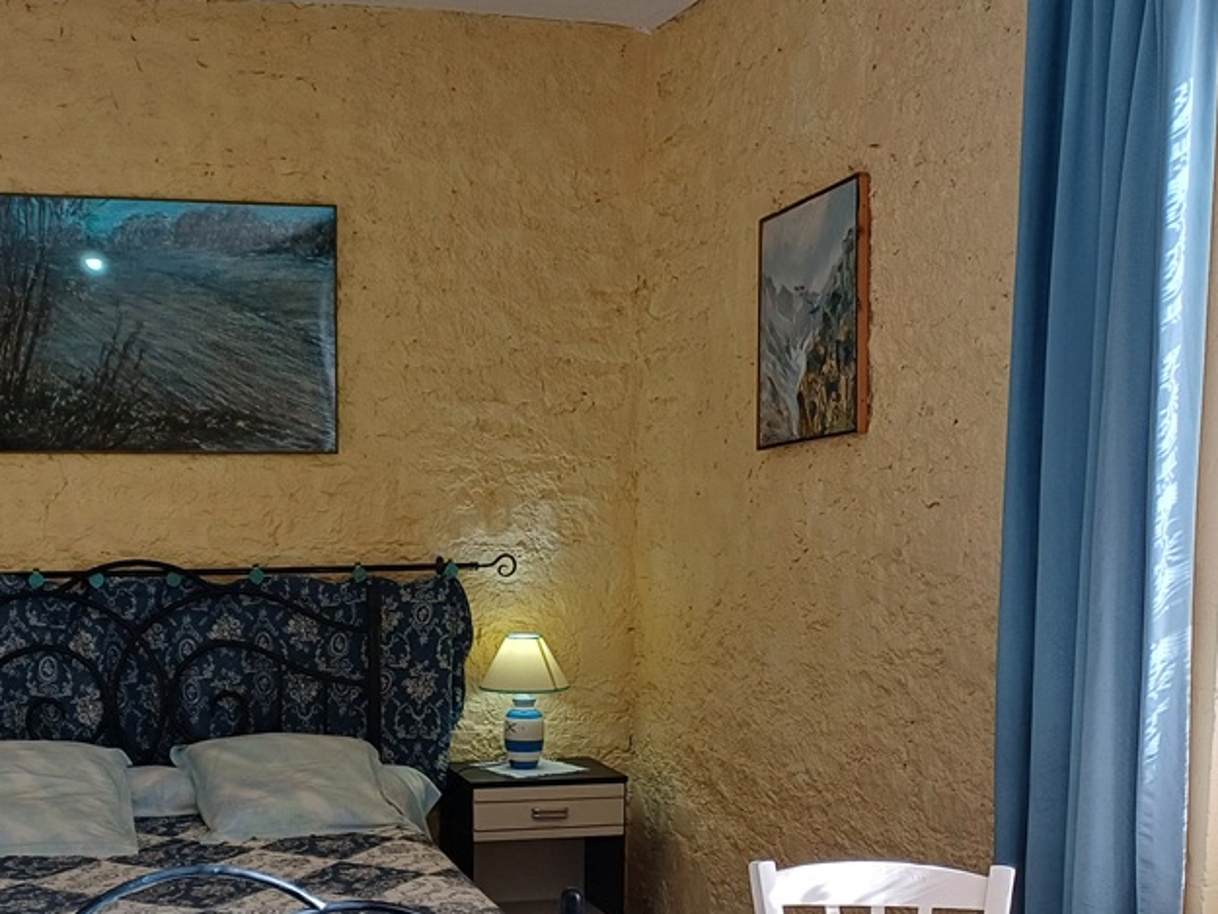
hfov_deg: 39.0
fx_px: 1689
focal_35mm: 48
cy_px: 668
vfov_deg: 29.9
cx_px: 364
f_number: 1.8
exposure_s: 1/100
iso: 50
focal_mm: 4.65
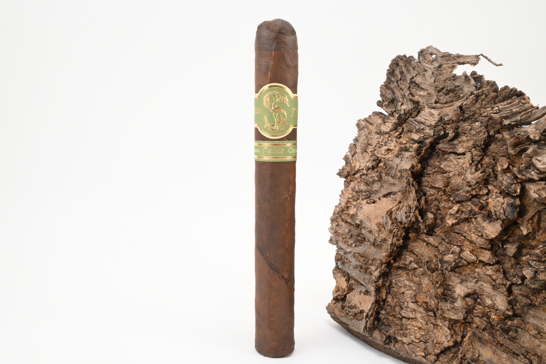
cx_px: 273
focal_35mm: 32
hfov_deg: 59.5
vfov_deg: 41.7
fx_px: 478
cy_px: 182
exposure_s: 1/15
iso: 640
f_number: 22
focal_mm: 21
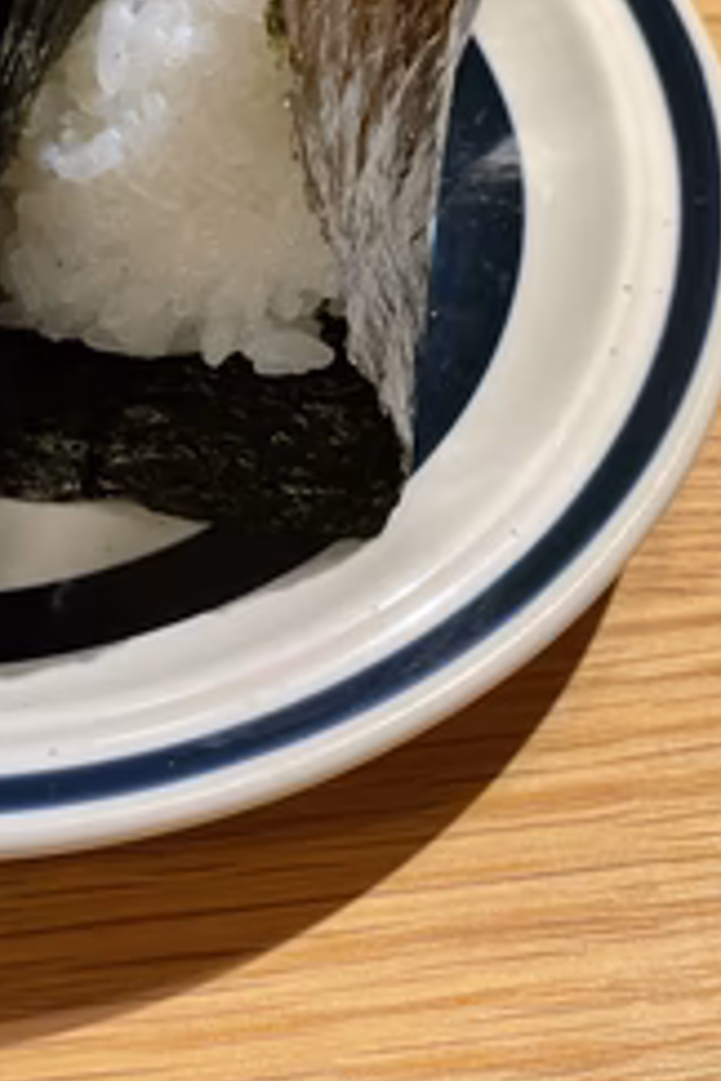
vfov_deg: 22.6
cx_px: 120
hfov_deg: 15.2
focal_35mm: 89
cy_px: 249
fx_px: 2673
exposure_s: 1/50
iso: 125
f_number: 2
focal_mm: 6
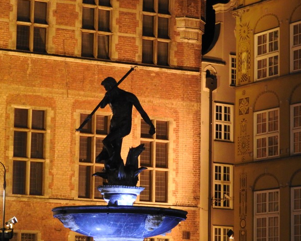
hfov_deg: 14.4
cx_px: 126
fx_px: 1194
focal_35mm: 134
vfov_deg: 11.5
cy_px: 125
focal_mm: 20.6
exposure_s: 1/10
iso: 800
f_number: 5
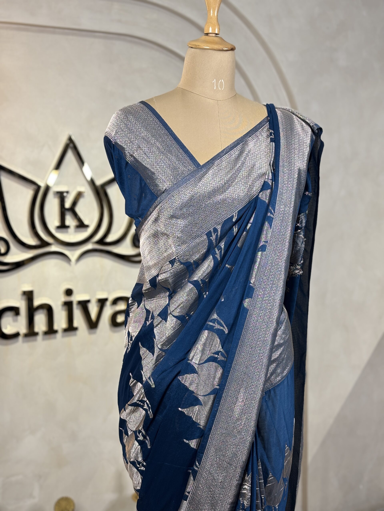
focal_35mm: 52
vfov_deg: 36.8
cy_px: 256
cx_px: 192
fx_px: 769
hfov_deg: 28.0
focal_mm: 5.96
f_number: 1.6
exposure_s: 1/50
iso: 25
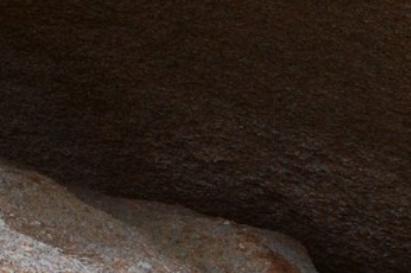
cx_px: -688
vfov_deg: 10.3
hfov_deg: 11.7
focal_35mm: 130
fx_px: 1483
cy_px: -103
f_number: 10
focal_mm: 24
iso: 400
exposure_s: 1/80
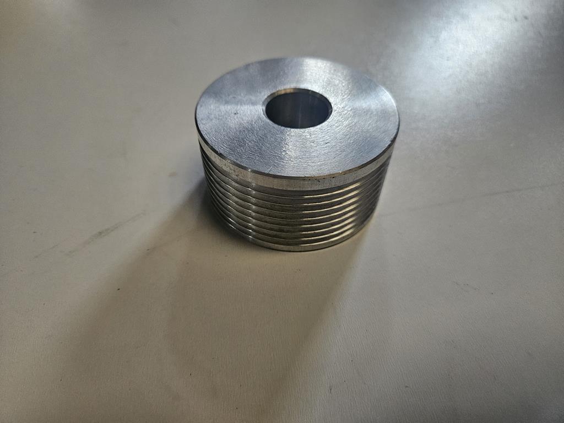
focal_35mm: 23
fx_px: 375
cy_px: 212
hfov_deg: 73.9
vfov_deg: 58.9
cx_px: 282
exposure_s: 1/100
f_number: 1.8
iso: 500
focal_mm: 5.4
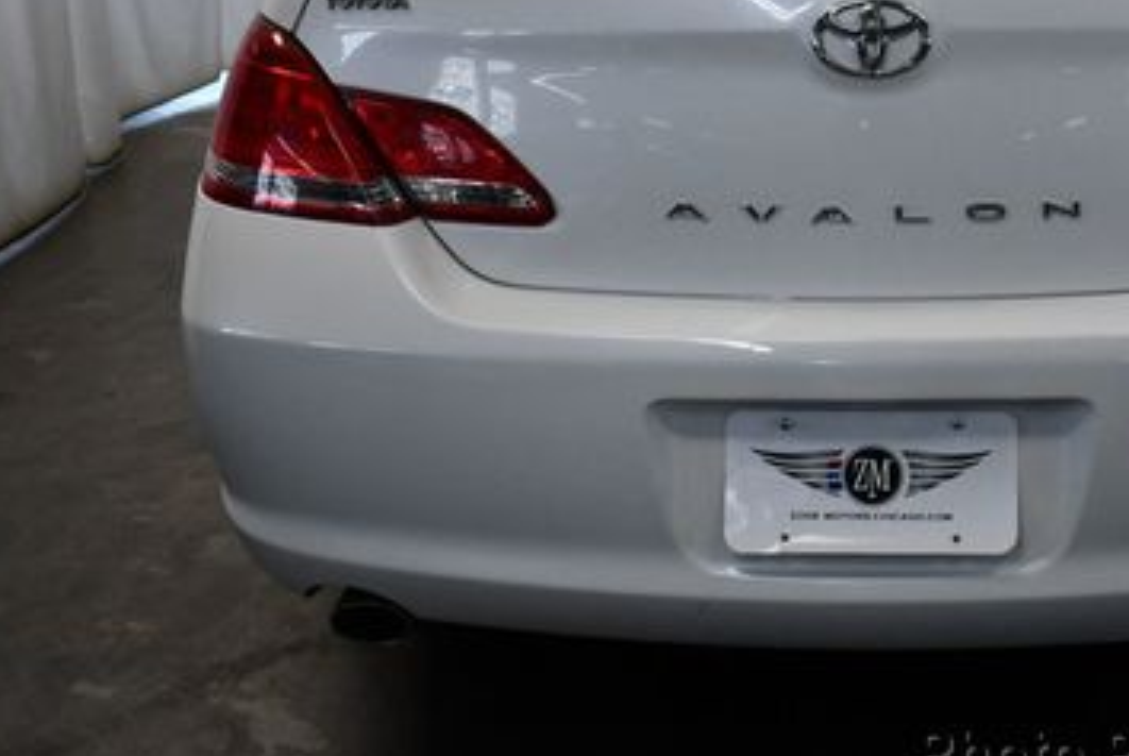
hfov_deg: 30.3
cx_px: 877
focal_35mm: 65
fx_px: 2041
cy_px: 131
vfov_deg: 20.7
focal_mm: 18
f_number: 3.5
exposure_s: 1/250
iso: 560
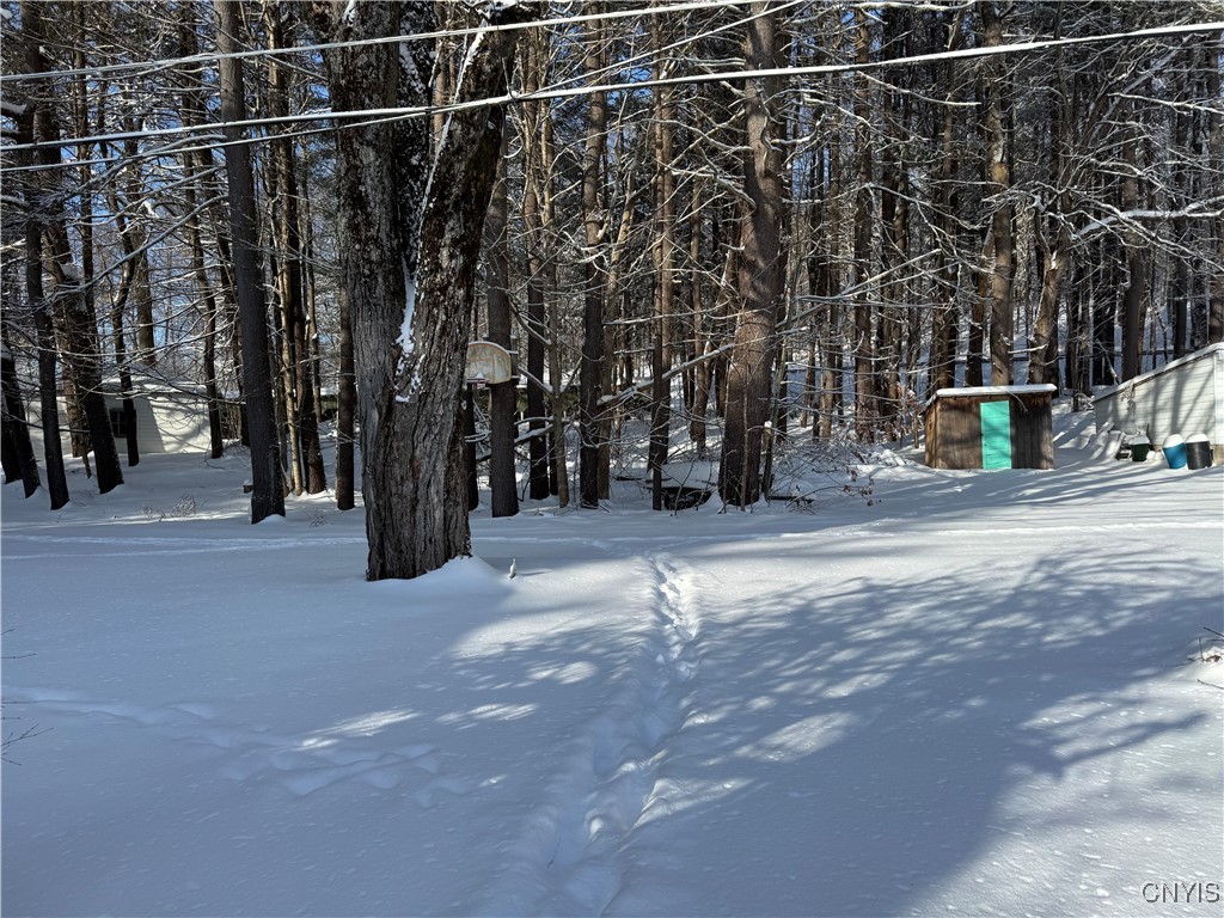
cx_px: 612
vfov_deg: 56.8
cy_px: 459
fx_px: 849
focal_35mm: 24
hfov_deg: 71.6
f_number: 1.78
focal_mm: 6.76
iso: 80
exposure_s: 1/3247
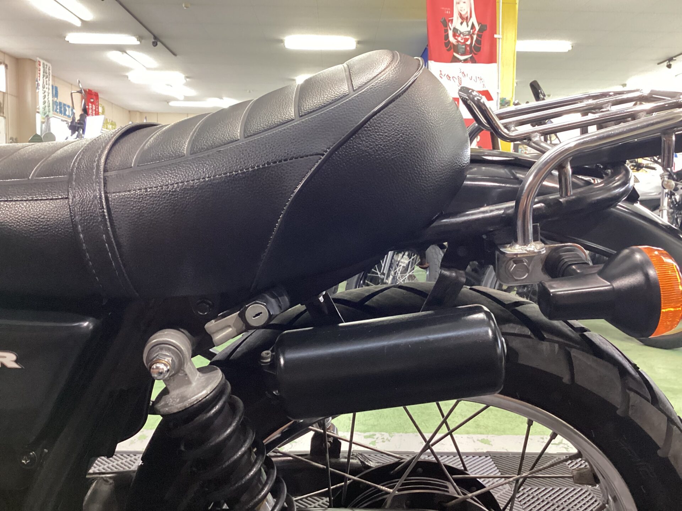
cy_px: 256
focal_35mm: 31
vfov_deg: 45.4
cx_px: 341
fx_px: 611
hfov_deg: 58.4
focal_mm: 3.3
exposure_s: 1/40
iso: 250
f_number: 2.4
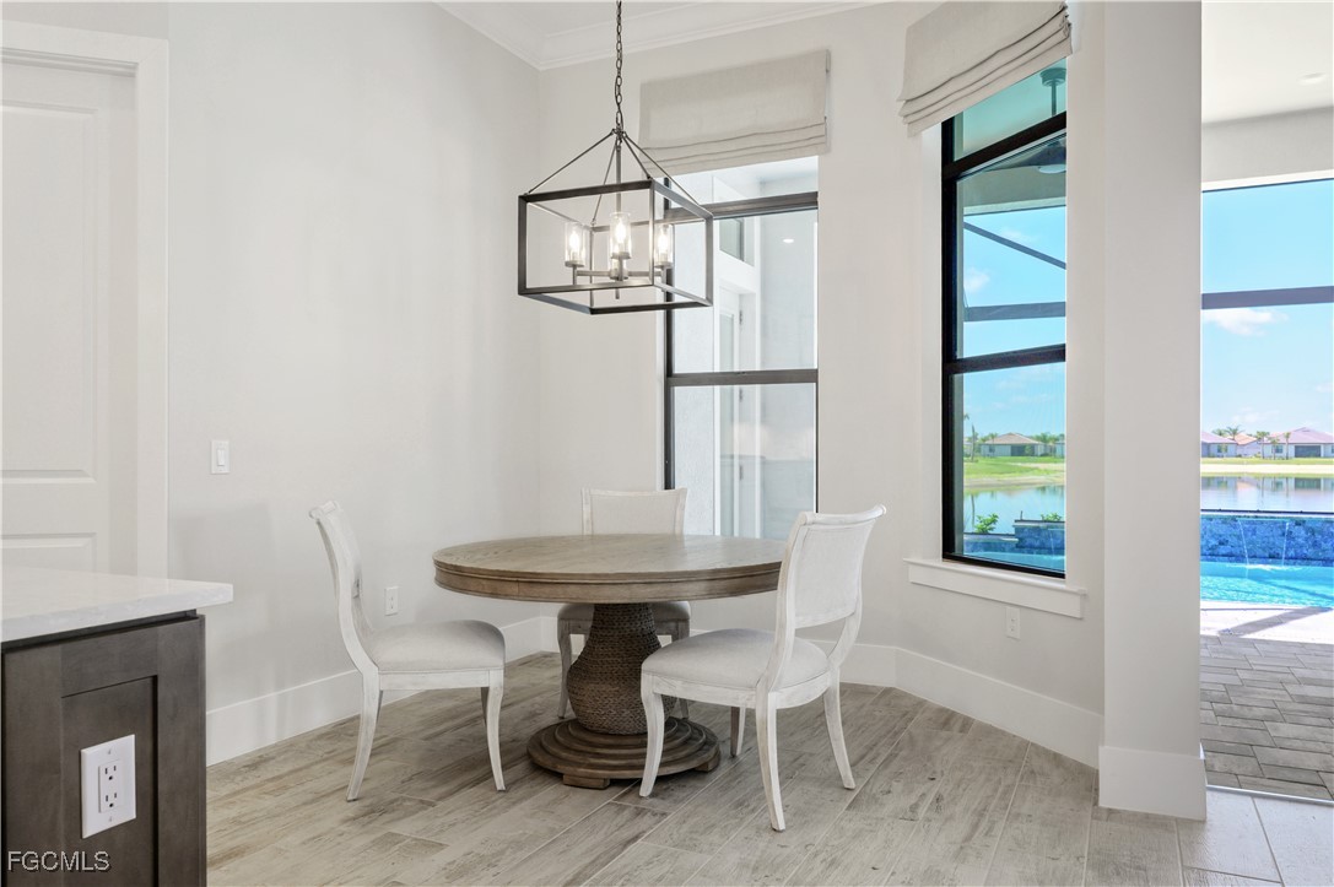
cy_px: 444
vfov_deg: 49.5
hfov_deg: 69.4
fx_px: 963
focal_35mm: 26
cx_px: 667
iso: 320
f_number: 10
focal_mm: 26
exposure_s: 1/10
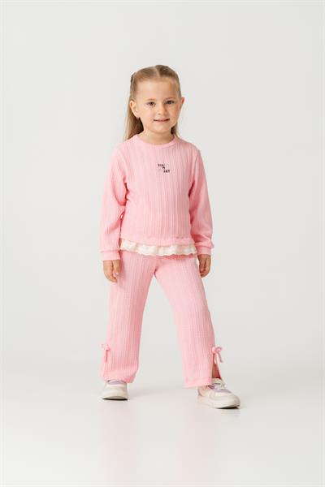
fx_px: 1503
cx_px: 162
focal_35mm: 111
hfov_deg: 12.3
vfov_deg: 18.4
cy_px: 244
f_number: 8
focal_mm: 111
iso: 160
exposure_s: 1/160
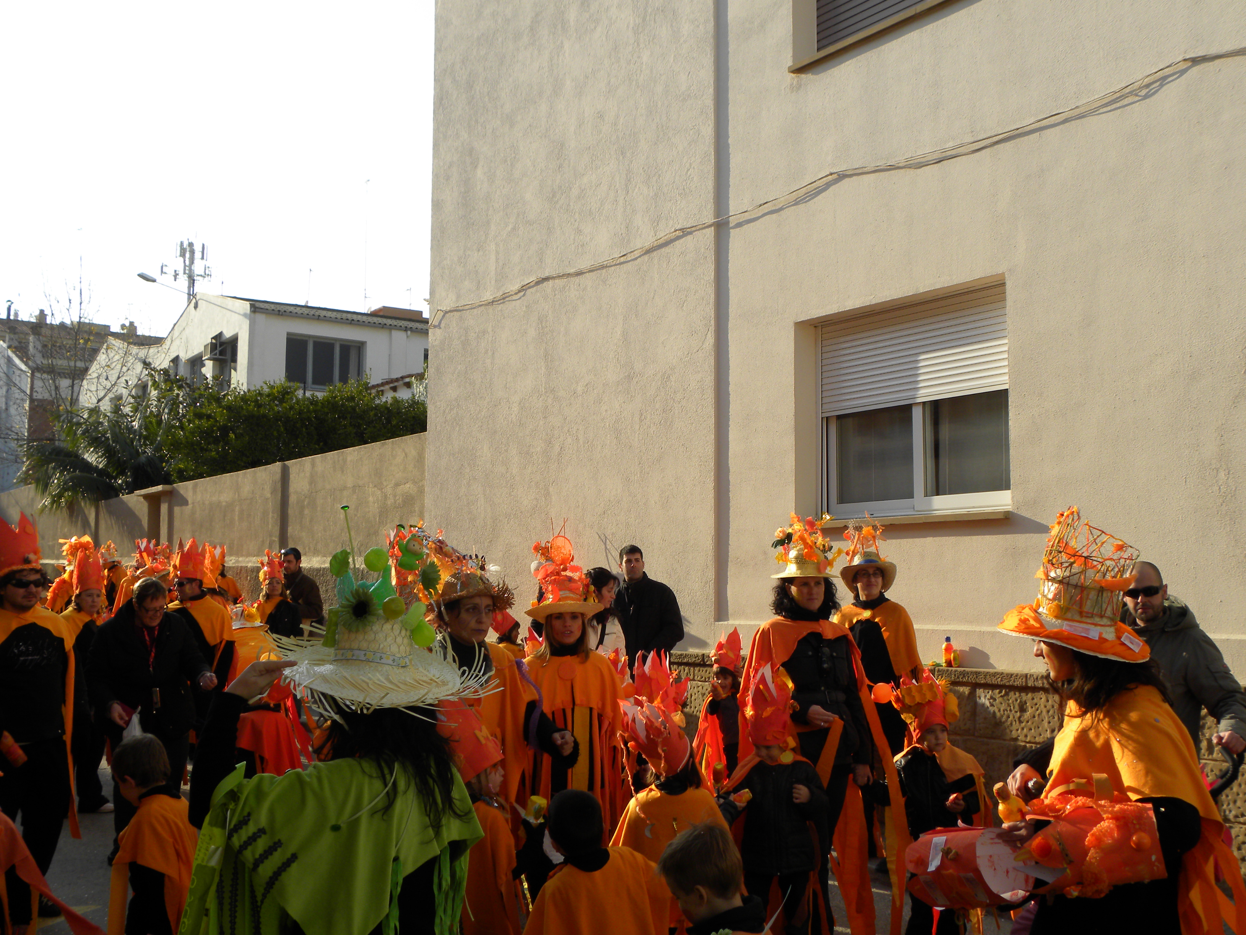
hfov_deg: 50.1
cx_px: 623
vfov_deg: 38.7
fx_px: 1332
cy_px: 468
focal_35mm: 37
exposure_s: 1/250
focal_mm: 6.6
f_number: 5
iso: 64
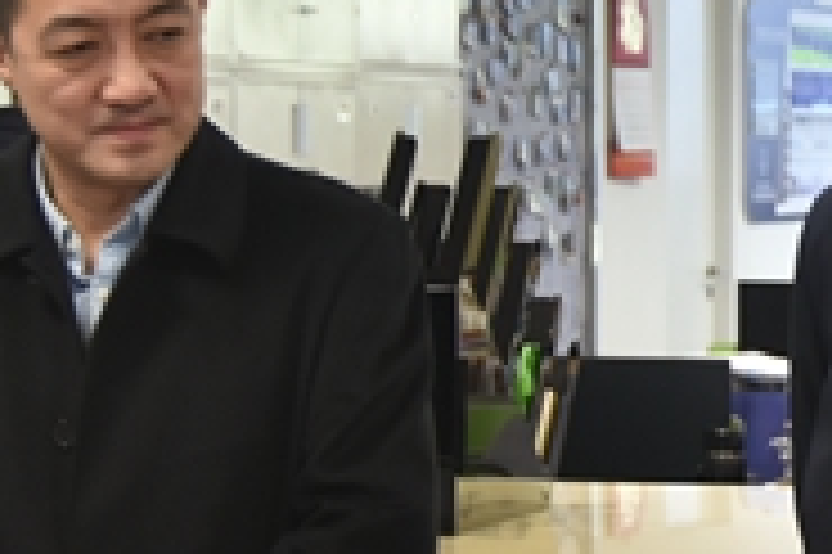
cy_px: 232
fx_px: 4345
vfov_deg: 7.3
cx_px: 1115
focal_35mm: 188
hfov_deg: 10.7
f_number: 4
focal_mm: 29
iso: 400
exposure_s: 1/25
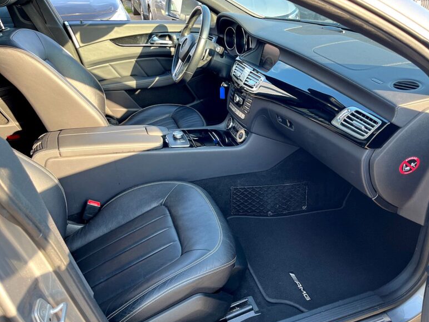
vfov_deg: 51.4
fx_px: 335
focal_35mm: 27
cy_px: 162
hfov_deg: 65.3
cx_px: 222
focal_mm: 5.1
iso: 50
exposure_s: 1/121
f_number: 1.6
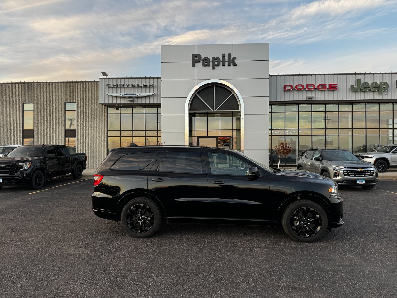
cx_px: 198
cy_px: 149
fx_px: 275
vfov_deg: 56.8
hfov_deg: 71.6
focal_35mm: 24
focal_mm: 6.76
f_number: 1.78
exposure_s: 1/273
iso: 64
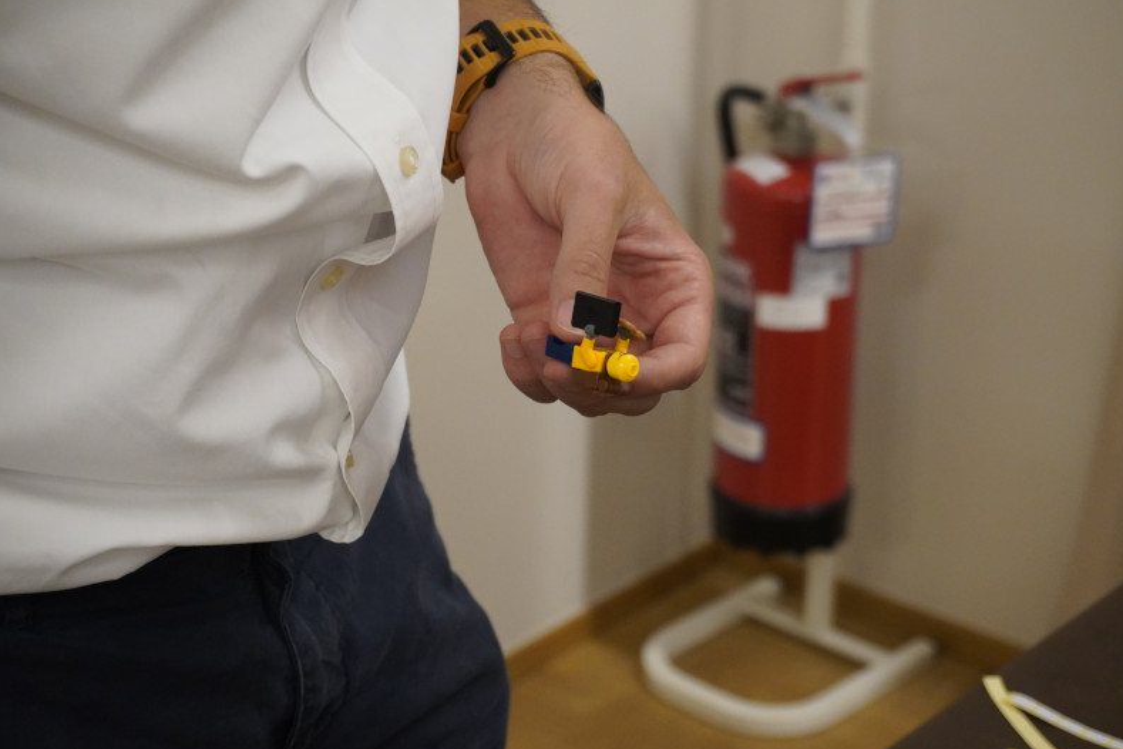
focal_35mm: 76
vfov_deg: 17.9
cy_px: 375
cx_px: 568
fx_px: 2371
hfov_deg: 26.7
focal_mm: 50
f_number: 5.6
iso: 3200
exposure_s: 1/160
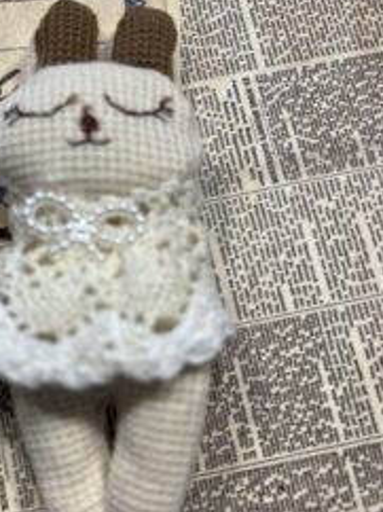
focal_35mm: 43
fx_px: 635
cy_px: 260
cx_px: 80
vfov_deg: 43.9
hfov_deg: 32.7
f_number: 1.6
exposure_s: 1/100
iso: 125
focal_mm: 5.1
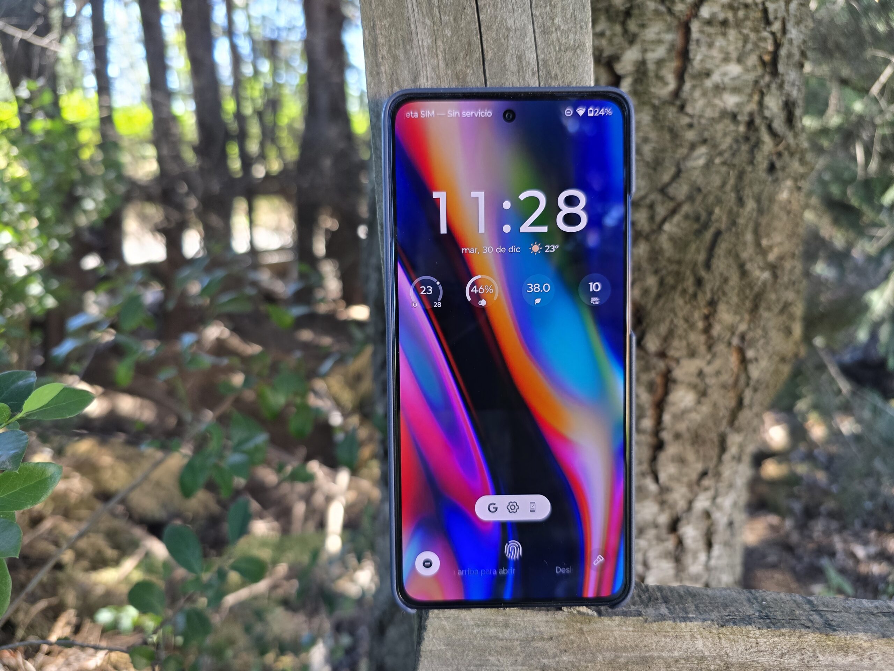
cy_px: 336
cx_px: 447
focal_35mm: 23
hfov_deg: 73.9
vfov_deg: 58.9
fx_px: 594
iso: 160
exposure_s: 1/100
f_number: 1.7
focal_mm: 6.3
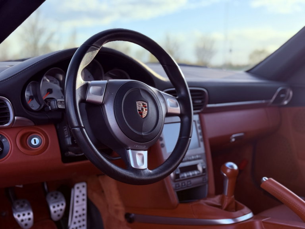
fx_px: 423
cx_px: 152
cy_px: 114
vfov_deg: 30.3
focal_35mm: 48
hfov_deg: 39.7
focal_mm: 6.76
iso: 80
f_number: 1.78
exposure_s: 1/583
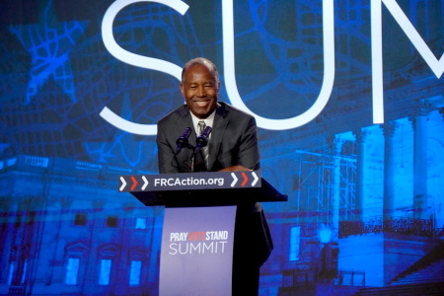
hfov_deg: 6.5
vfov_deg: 4.4
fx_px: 3885
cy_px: 148
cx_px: 222
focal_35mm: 315
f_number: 6.3
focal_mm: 210
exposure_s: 1/160
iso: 6400
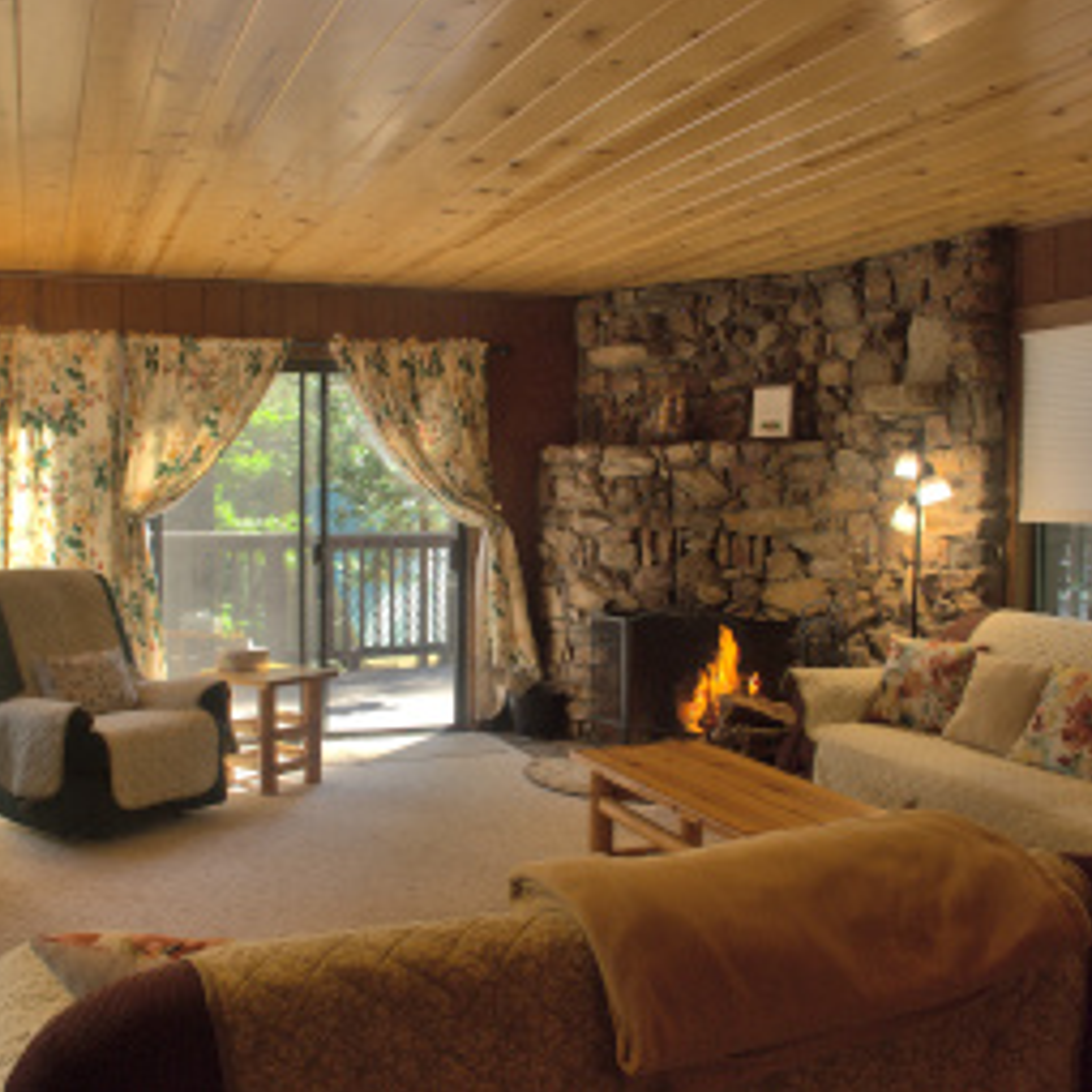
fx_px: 1249
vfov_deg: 47.2
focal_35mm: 35
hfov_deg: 47.1
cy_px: 544
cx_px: 486
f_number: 10
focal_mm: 18
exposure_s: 1/10
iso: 1600
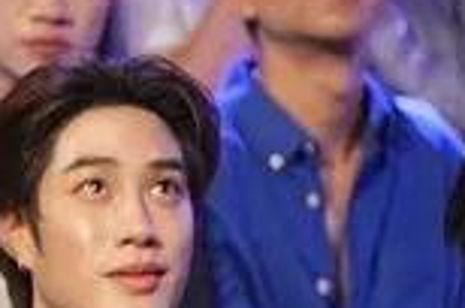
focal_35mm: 513
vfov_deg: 2.7
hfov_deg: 4.0
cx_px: -661
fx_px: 6613
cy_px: 380
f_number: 2.8
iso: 800
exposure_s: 1/125
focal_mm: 101
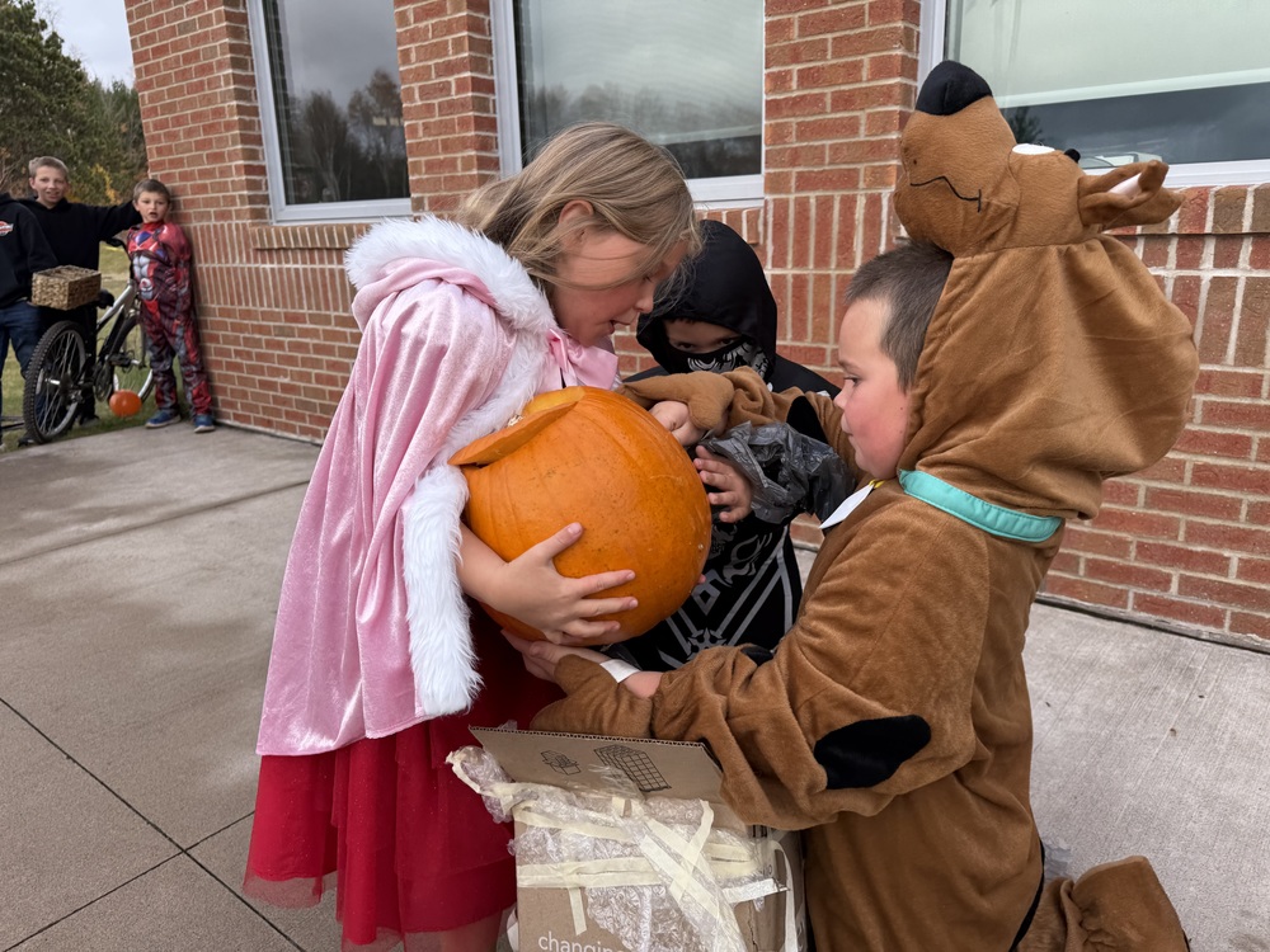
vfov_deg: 56.8
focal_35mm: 24
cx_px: 635
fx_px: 881
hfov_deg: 71.6
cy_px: 476
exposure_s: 1/504
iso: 80
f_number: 1.78
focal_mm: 6.76
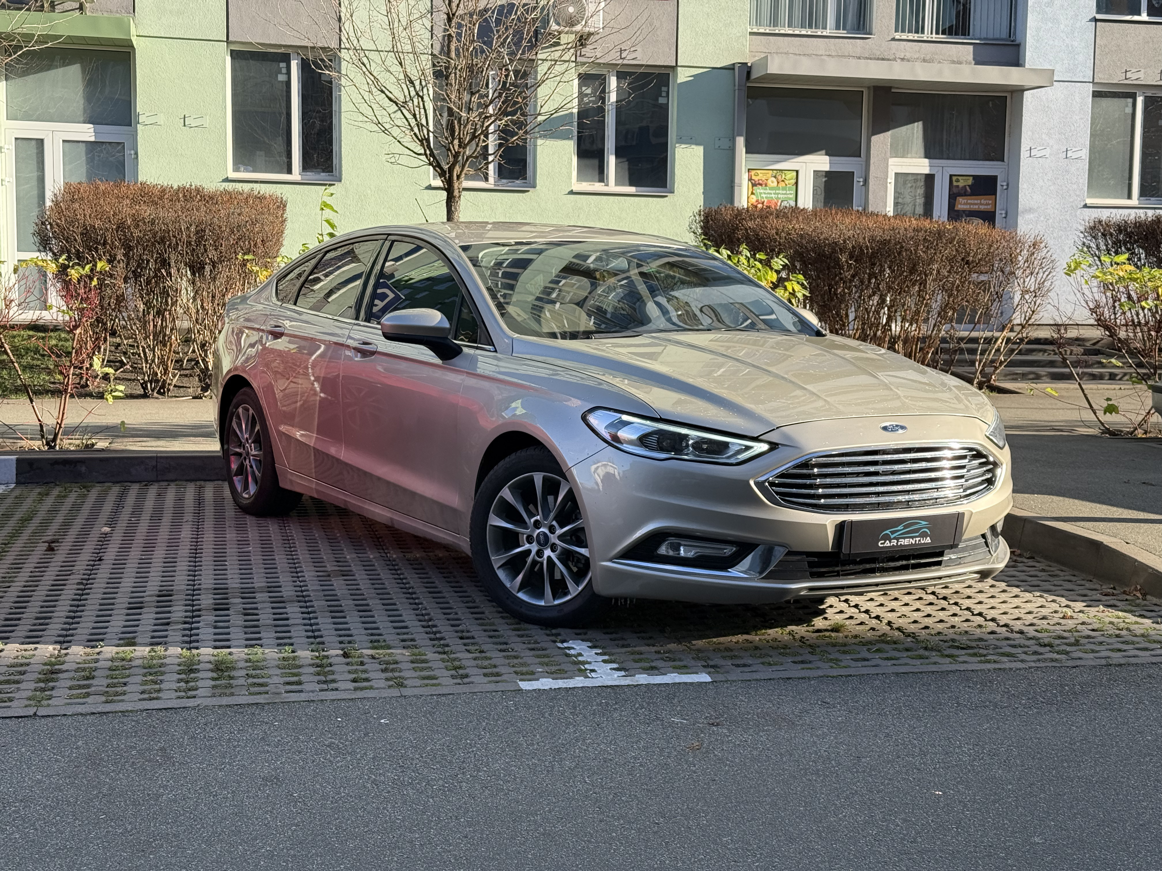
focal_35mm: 48
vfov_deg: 30.3
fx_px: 1611
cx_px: 581
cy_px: 436
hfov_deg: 39.7
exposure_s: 1/1285
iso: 80
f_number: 1.78
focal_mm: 6.76
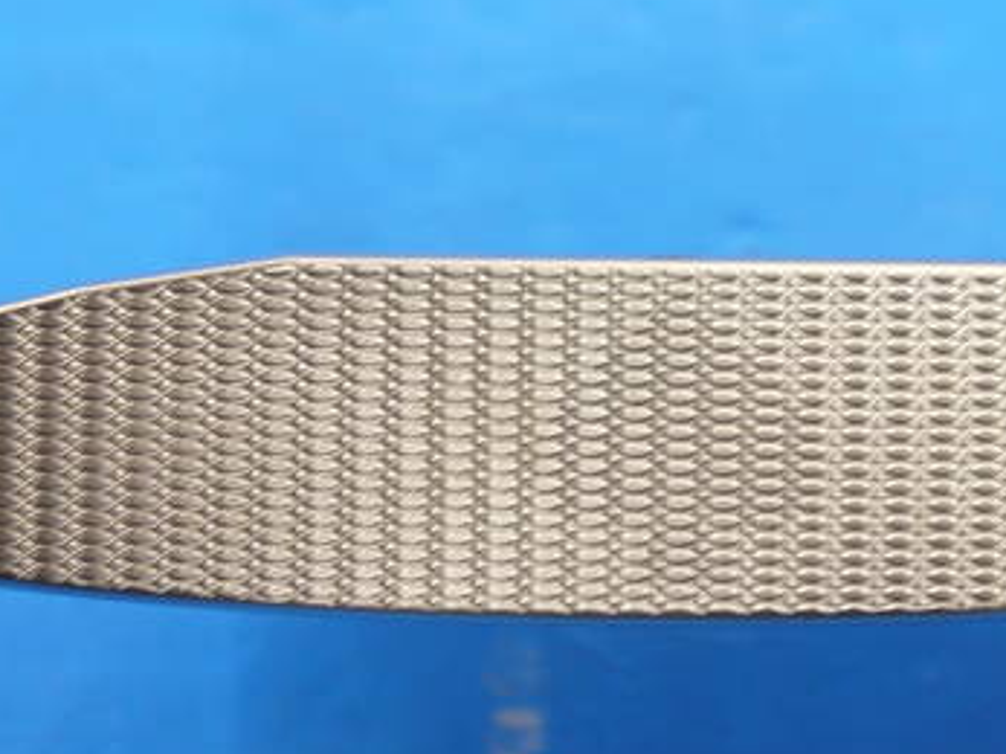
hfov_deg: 12.7
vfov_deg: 9.6
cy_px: 325
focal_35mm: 155
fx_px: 4503
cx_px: 667
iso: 800
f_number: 5.6
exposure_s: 1/80
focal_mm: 42
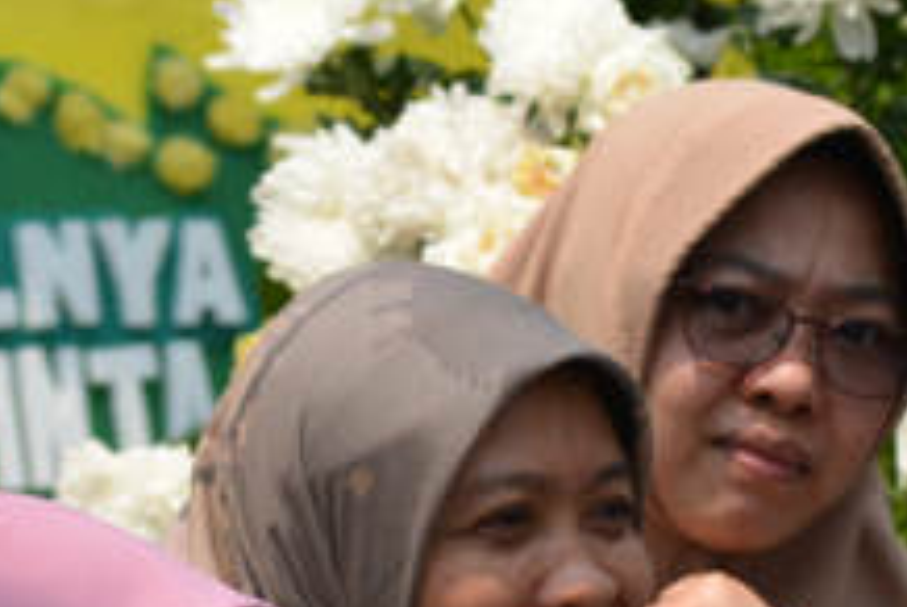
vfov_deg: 3.7
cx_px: 545
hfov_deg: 5.5
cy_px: 619
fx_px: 9461
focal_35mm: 375
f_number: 4.5
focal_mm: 80
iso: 800
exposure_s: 1/4000
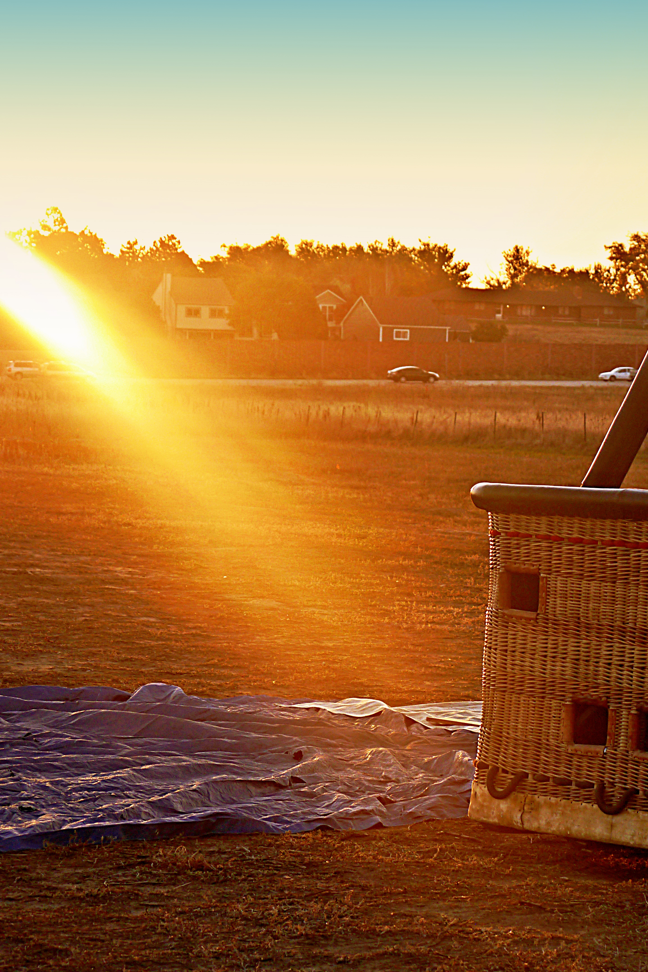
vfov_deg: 15.1
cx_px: 553
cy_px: 486
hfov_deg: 10.0
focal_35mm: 136
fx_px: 3672
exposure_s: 1/200
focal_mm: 49
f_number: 5
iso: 160
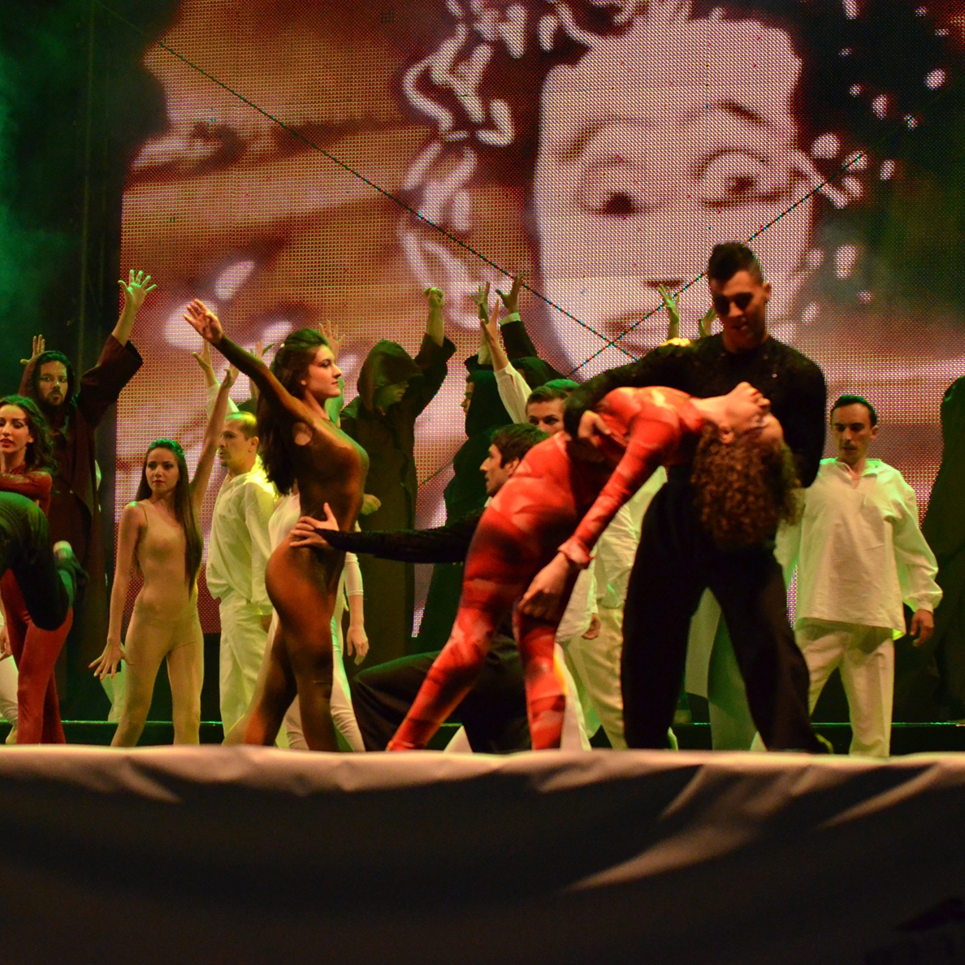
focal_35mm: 135
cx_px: 236
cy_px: 481
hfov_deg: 12.9
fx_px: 4258
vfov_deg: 12.9
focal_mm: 70
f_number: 2.8
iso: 4000
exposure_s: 1/250
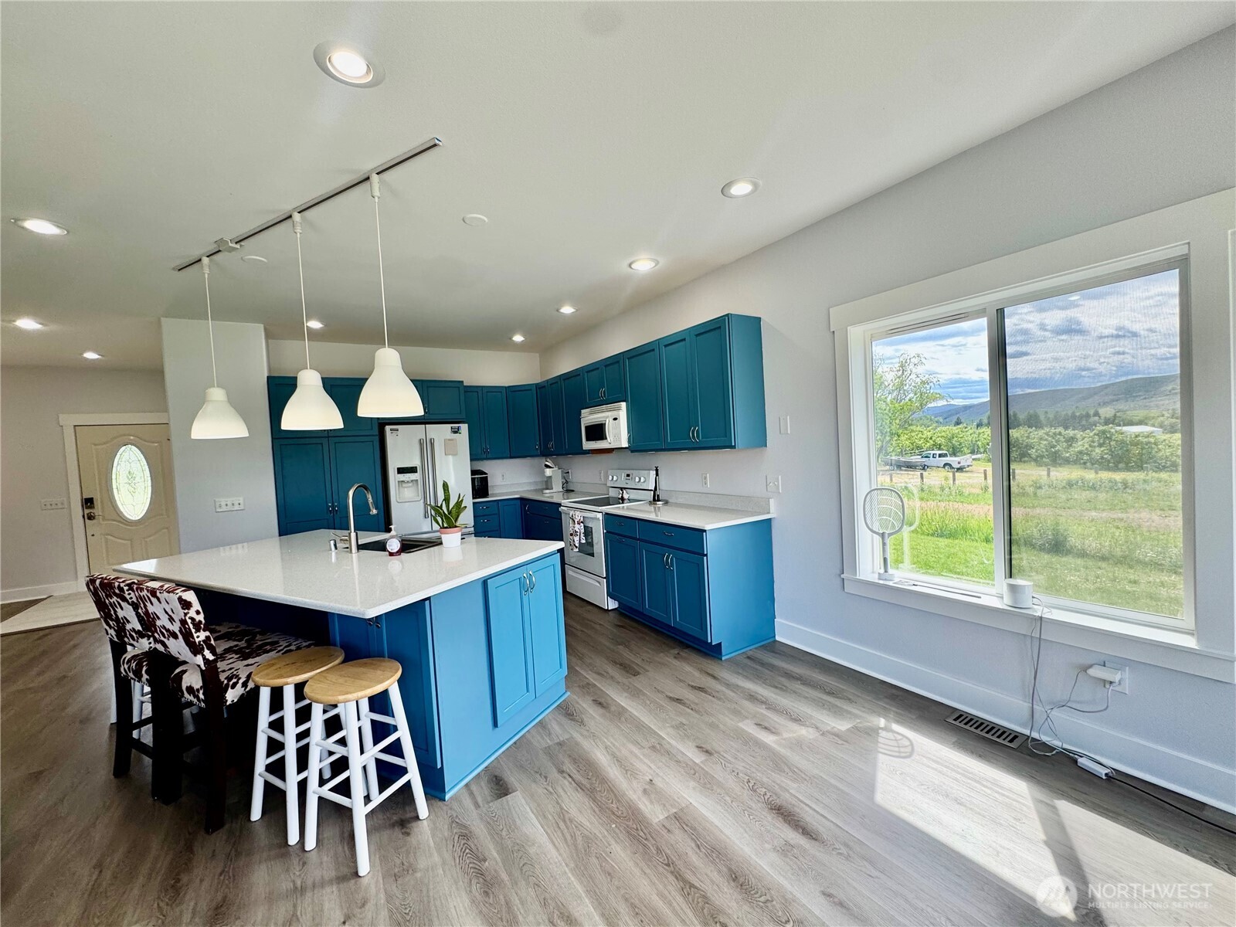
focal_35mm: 14
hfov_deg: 102.1
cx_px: 618
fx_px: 500
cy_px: 464
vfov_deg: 85.7
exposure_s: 1/140
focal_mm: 2.22
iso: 40
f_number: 2.2
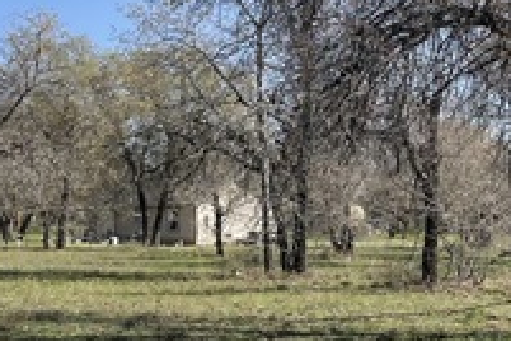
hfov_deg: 22.7
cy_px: 267
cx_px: 511
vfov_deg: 15.8
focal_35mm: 86
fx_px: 1221
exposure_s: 1/2451
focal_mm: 4.2
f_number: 1.6
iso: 32
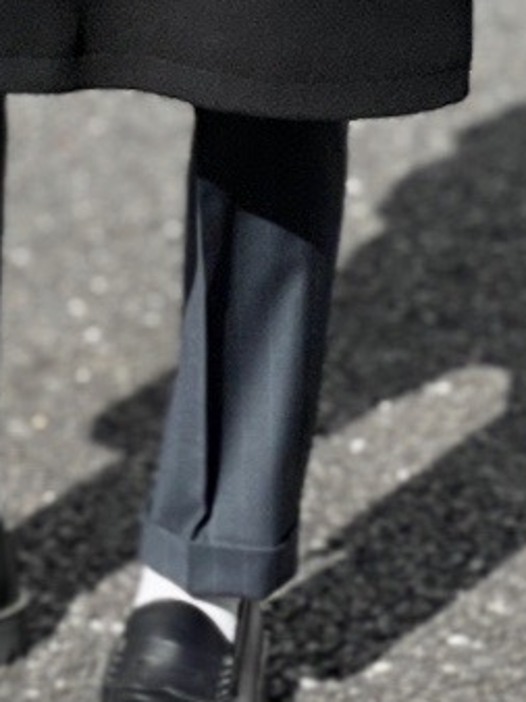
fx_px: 3996
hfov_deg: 7.5
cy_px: -405
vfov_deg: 9.7
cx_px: 91
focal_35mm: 197
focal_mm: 6
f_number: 2
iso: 25
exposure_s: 1/3984
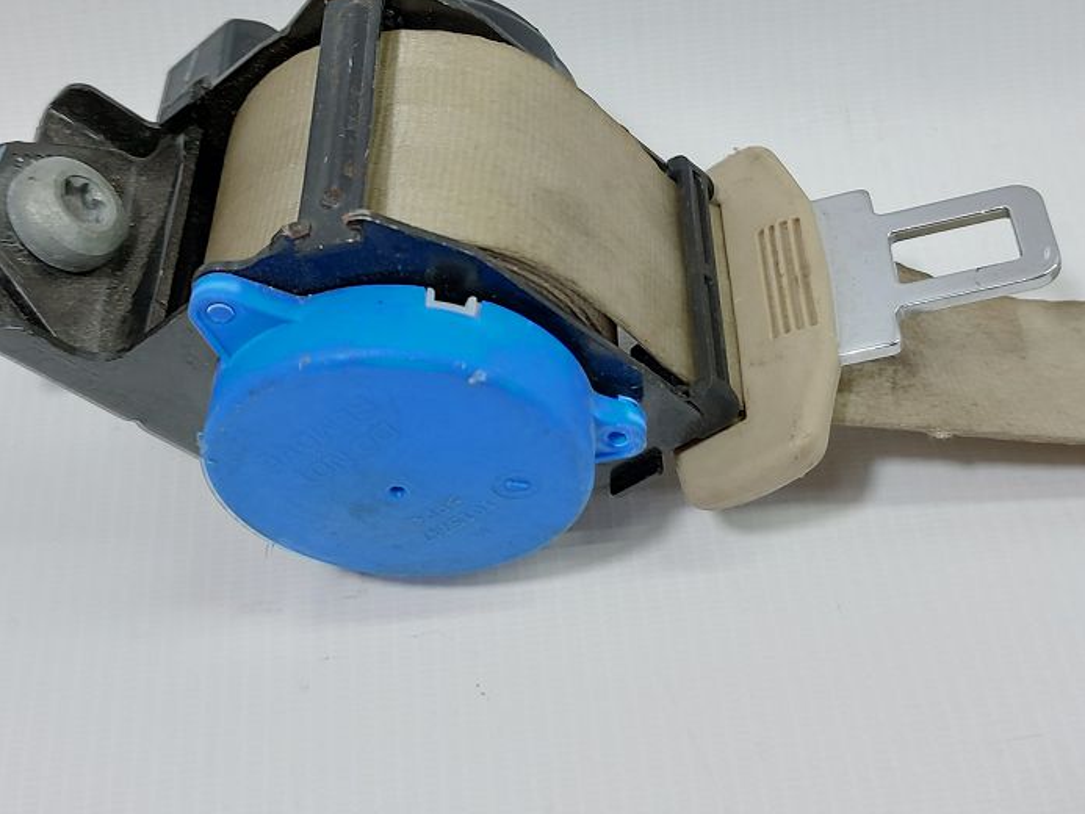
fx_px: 1505
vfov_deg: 29.9
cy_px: 225
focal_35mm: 48
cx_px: 558
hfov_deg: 39.6
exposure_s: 1/50
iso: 80
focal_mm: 5.23
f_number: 1.8
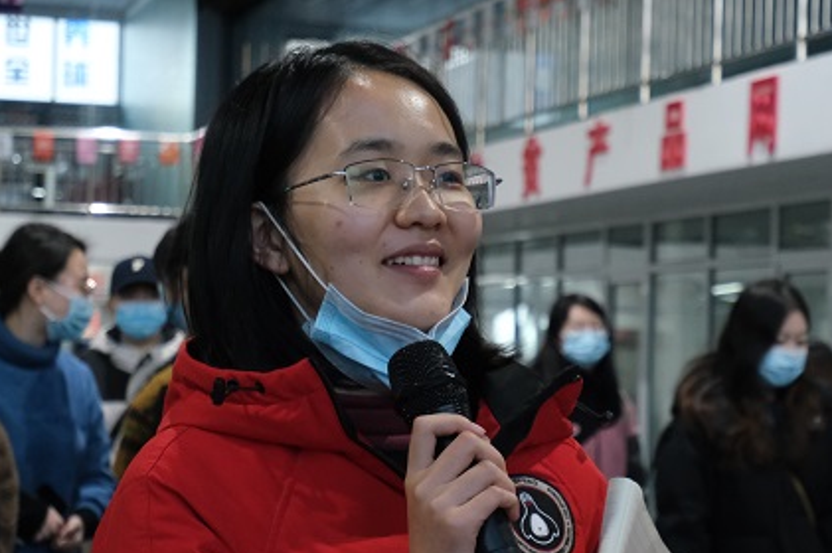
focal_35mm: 97
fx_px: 2240
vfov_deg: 14.1
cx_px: 559
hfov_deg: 21.0
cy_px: 359
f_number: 5.6
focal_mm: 45
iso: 4000
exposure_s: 1/140
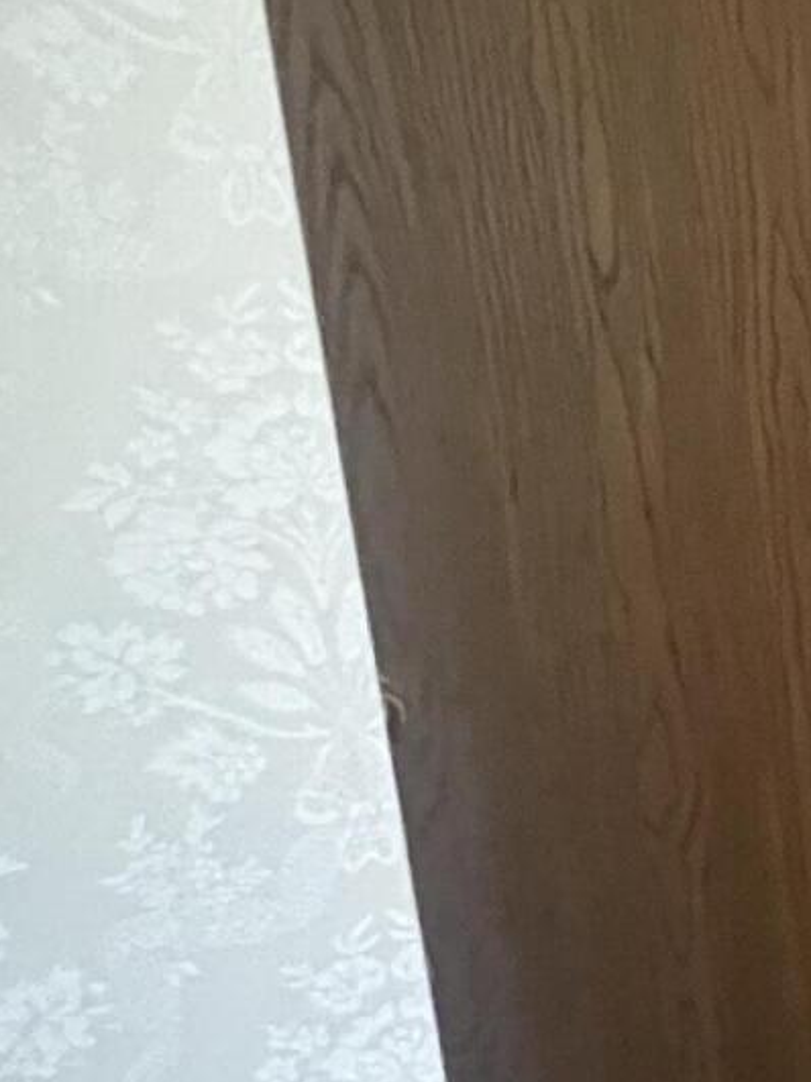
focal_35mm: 49
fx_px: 1531
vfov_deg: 38.7
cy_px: 658
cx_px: 1512
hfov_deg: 20.0
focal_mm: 1.57
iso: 1000
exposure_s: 1/41
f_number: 1.8
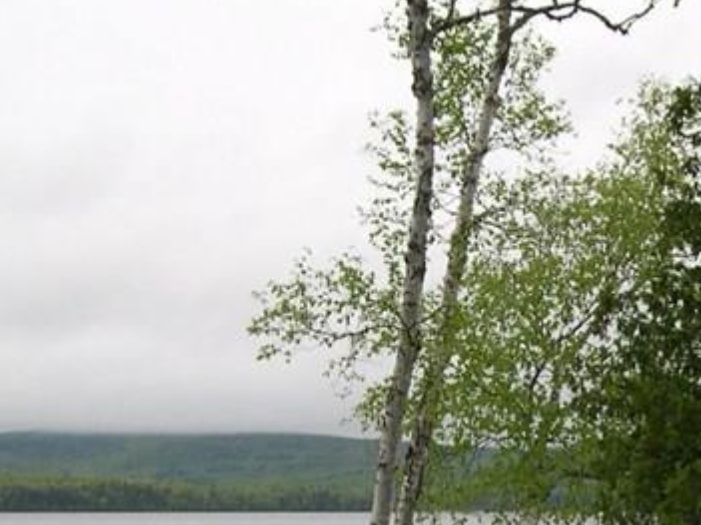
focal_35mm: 111
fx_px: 2247
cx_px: 539
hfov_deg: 17.6
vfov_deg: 13.1
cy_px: 565
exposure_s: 1/619
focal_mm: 8
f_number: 2.8
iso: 100
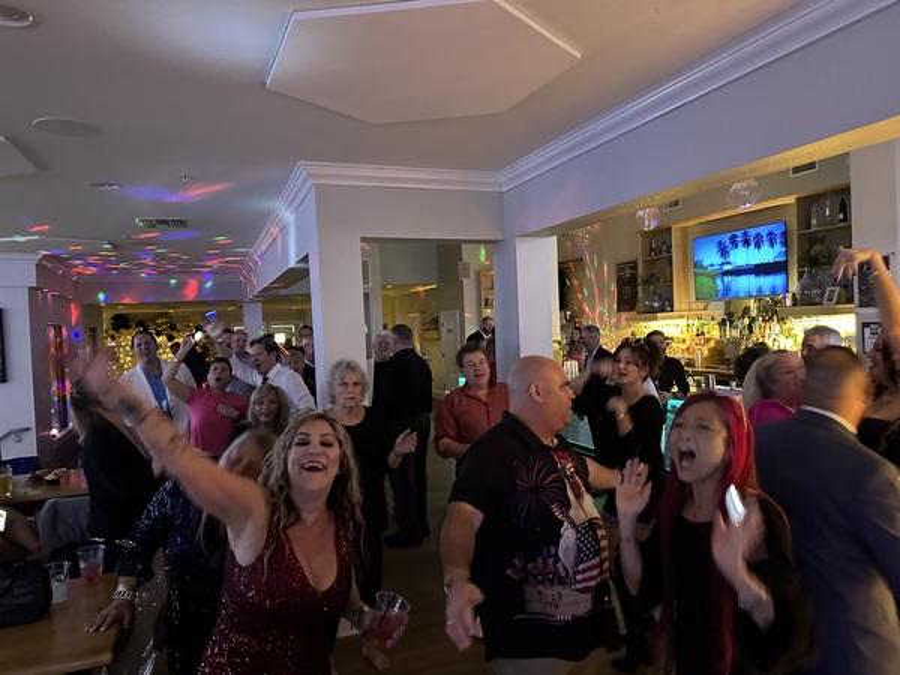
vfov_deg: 56.8
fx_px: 624
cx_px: 450
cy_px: 338
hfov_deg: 71.6
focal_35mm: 24
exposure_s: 1/24
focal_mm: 6.86
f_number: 1.78
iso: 1600
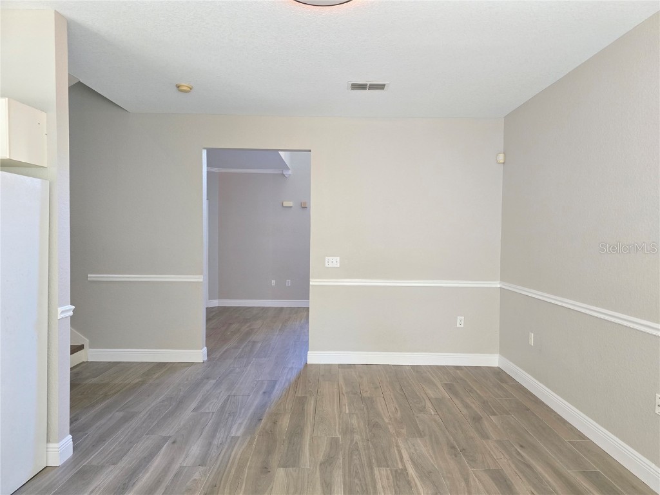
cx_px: 330
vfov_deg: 58.9
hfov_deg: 73.9
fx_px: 439
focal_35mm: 23
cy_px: 248
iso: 1000
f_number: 1.7
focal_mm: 6.3
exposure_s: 1/60
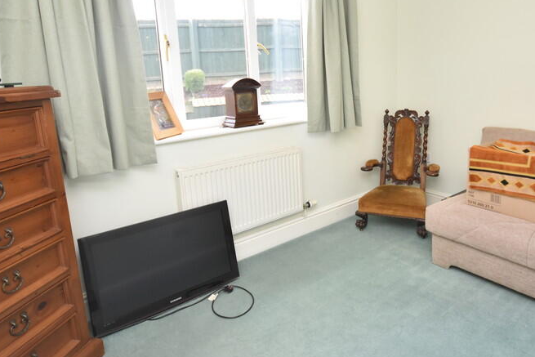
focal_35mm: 26
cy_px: 131
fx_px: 383
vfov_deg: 49.4
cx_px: 329
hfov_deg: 68.9
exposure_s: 1/160
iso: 800
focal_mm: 11
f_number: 4.2
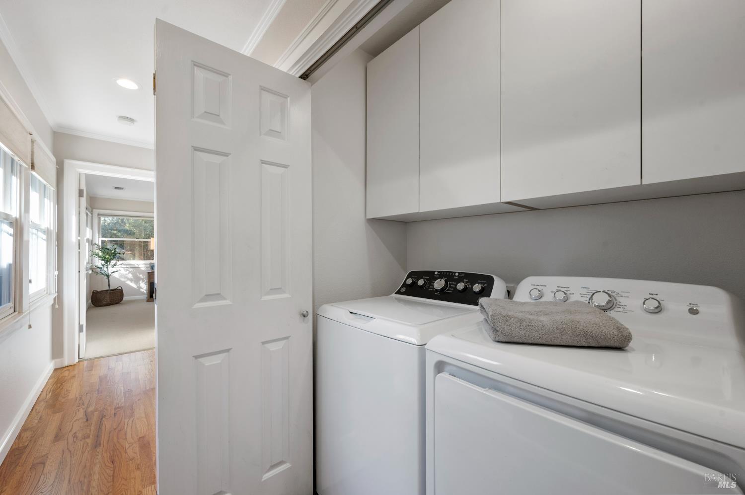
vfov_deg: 81.1
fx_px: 289
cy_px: 248
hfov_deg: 104.3
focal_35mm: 14
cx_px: 372
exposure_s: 1/10
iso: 500
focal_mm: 14
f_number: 9
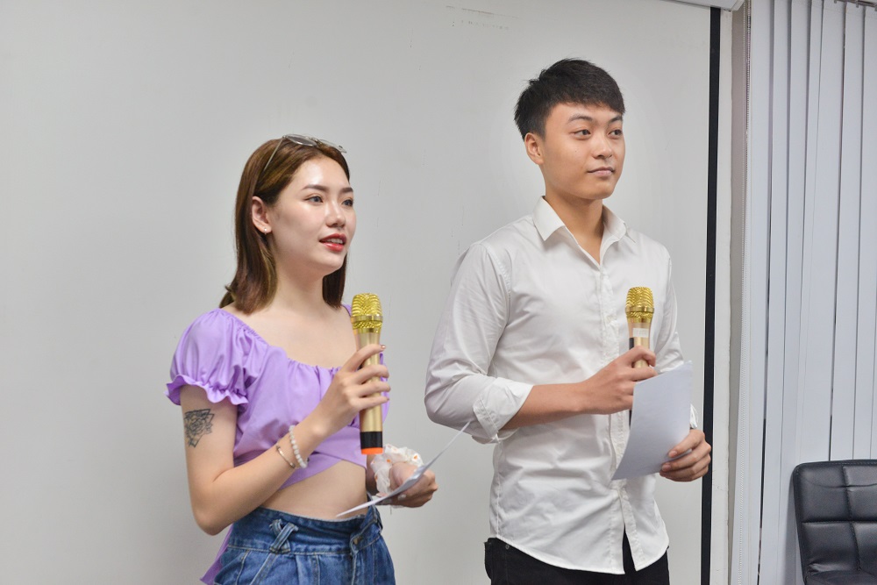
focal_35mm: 48
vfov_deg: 28.1
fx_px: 1169
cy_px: 292
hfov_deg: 41.1
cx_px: 438
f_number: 4.8
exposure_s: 1/180
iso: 1600
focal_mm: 48
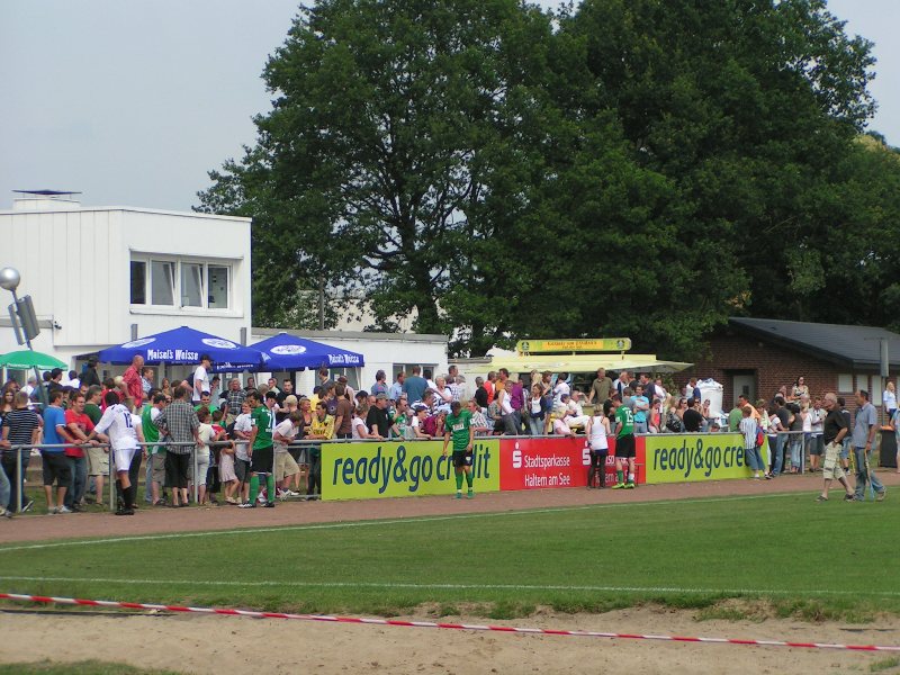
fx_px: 3250
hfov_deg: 15.8
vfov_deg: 11.9
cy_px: 338
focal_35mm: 125
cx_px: 450
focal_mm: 19.1
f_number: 3.5
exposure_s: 1/640
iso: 50
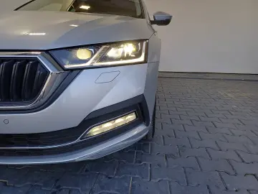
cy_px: 97
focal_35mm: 25
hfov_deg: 69.4
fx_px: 186
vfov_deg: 54.9
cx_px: 129
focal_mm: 4.65
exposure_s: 1/106
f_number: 1.8
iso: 50
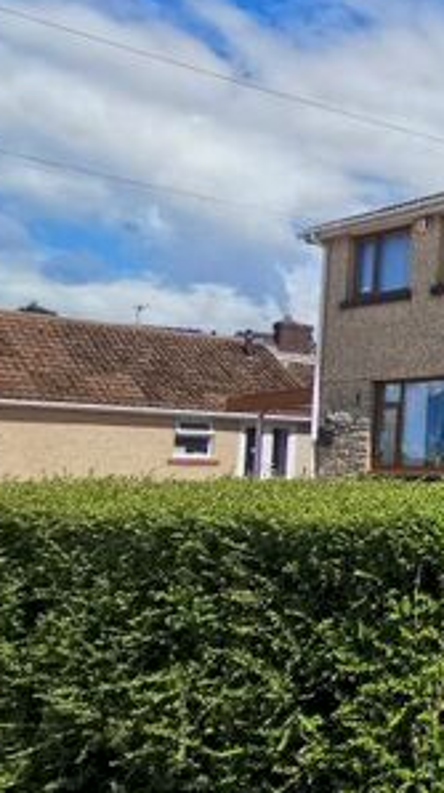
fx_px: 861
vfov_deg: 49.4
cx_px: 806
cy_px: 406
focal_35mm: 41
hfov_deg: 20.3
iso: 50
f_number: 2.2
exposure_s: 1/1119
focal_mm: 2.35
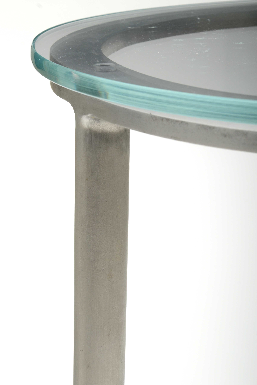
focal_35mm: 129
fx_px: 1376
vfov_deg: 15.9
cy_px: 191
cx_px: 129
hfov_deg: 10.7
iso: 200
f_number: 10
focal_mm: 85
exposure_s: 1/125
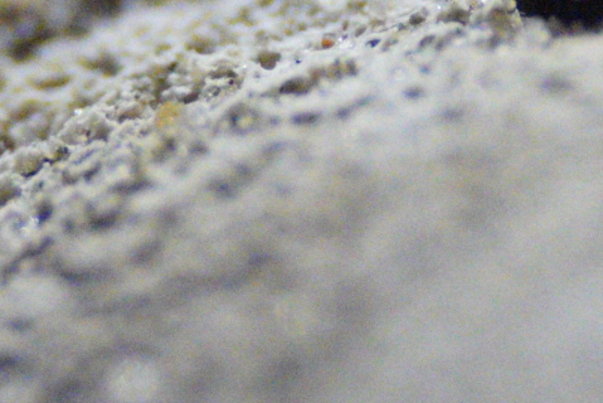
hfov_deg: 4.5
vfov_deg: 3.0
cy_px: -43
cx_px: 616
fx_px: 7626
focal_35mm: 455
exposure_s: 1/60
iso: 16000
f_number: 3.5
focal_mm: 90
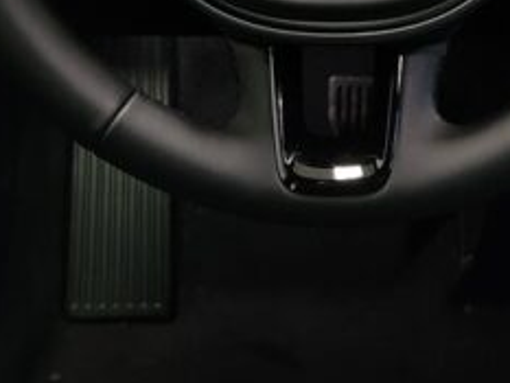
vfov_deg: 14.6
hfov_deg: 19.2
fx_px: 1489
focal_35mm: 101
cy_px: 105
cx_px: 429
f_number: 1.8
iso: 250
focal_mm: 5.4
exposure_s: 1/60
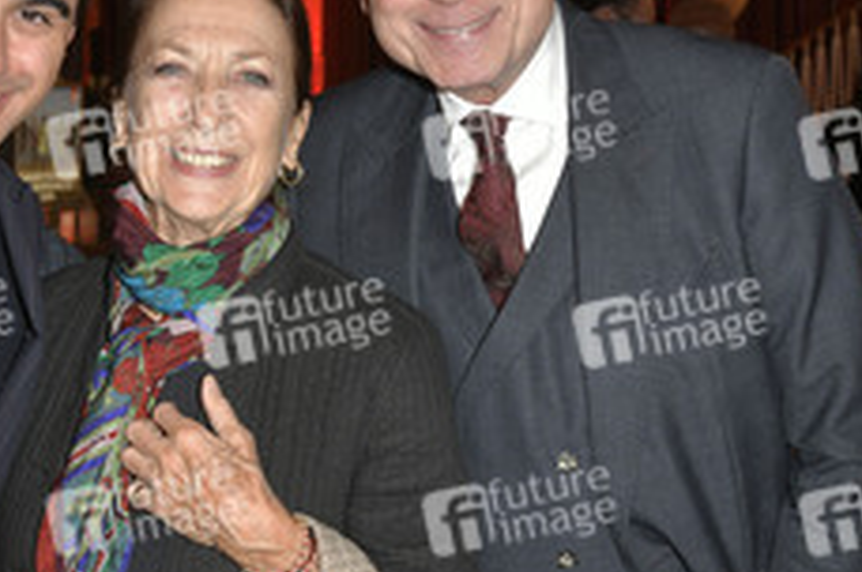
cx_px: 194
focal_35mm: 69
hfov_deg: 28.7
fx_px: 1650
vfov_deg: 19.7
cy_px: 230
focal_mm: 35
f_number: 8
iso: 1600
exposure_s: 1/250
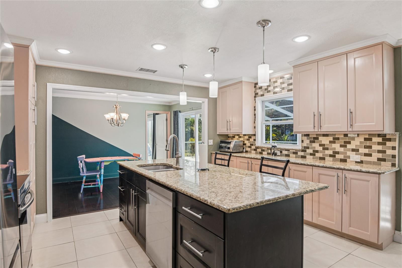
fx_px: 212
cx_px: 201
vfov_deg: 64.5
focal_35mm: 19
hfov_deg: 86.9
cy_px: 134
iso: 400
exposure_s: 1/30
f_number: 8
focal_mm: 19
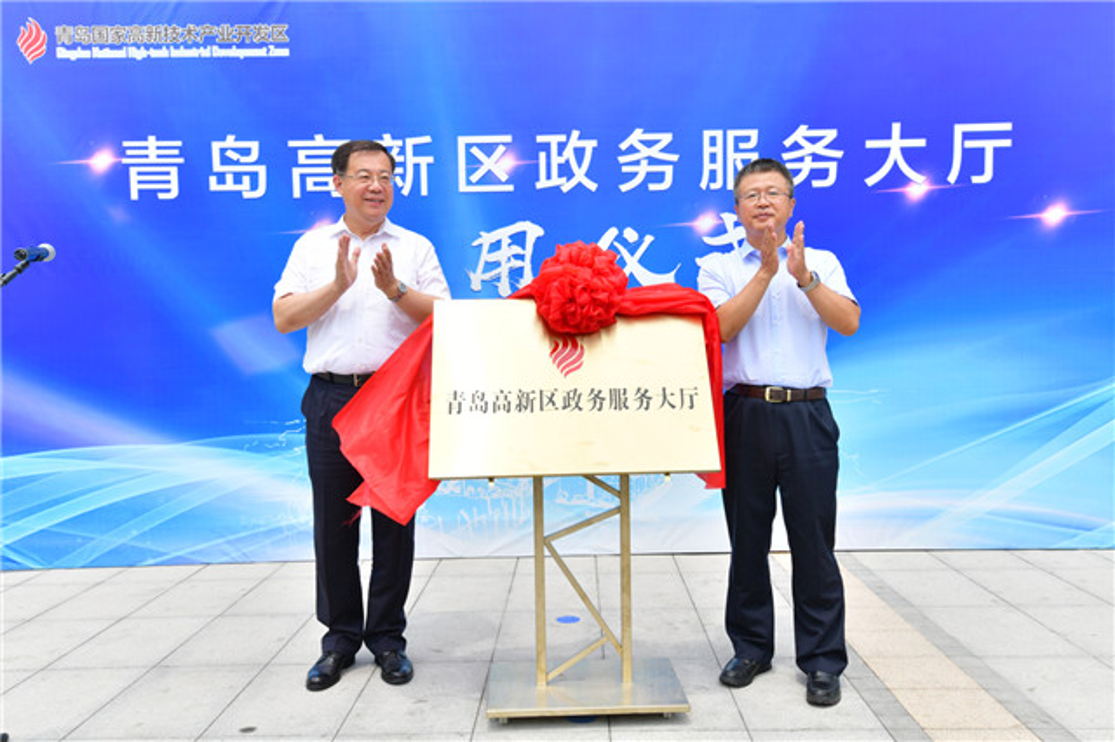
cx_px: 558
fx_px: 929
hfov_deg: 62.0
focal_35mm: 30
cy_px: 371
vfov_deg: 43.6
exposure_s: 1/320
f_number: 9
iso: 200
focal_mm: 30
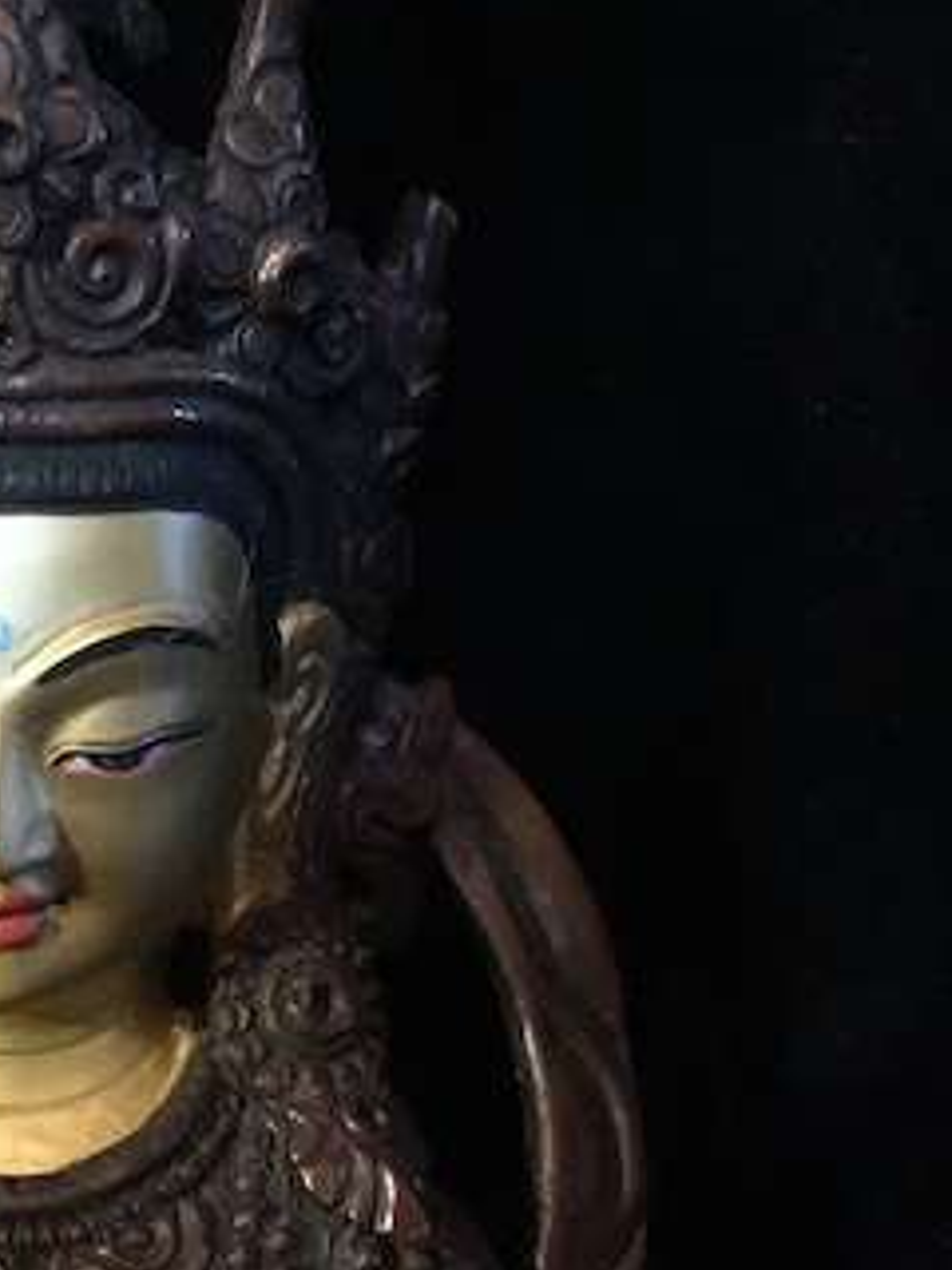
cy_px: 841
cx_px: 139
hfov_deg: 24.7
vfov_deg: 33.0
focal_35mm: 58
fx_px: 2127
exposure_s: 1/17
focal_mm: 4.15
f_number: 2.2
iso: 500
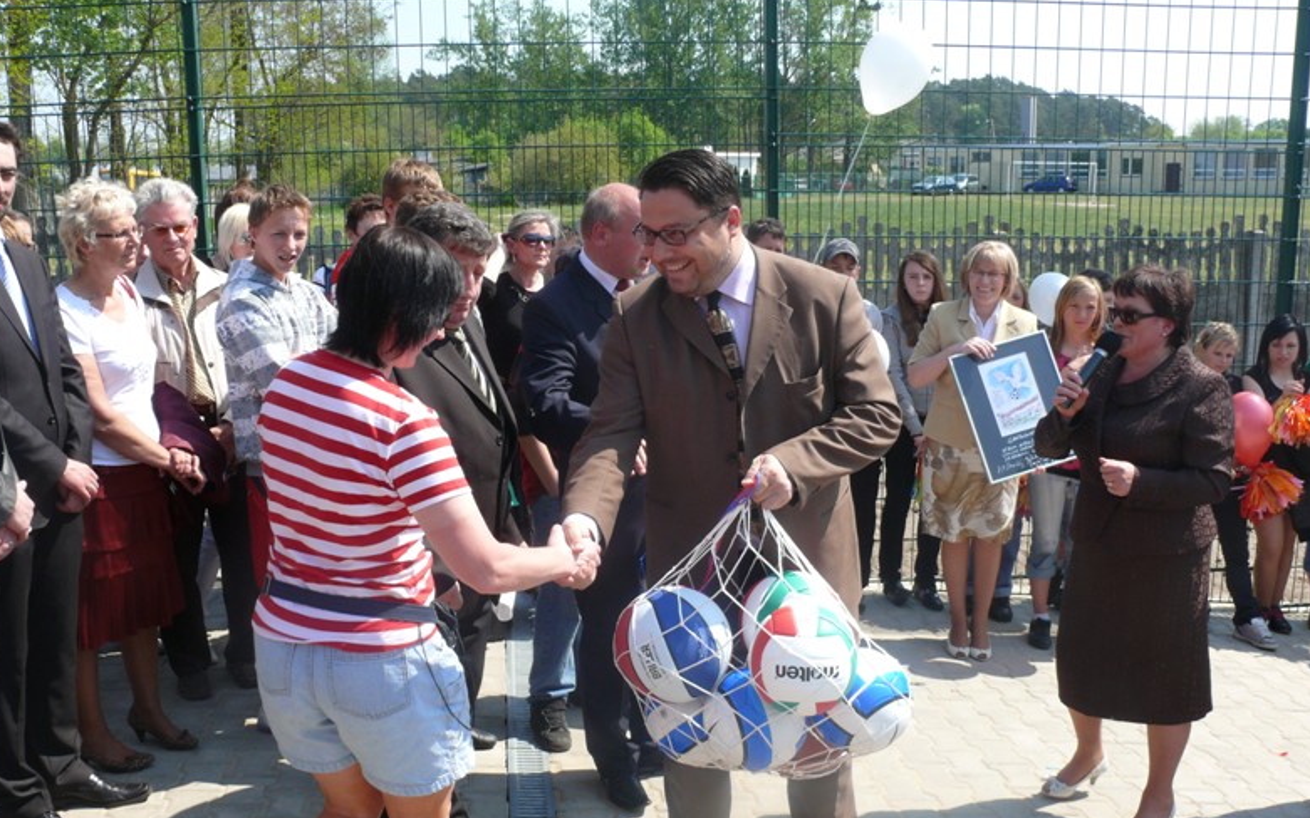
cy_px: 494
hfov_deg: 51.5
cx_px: 646
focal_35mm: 38
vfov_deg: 33.5
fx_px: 1357
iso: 100
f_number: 5.6
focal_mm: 7.4
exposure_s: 1/250
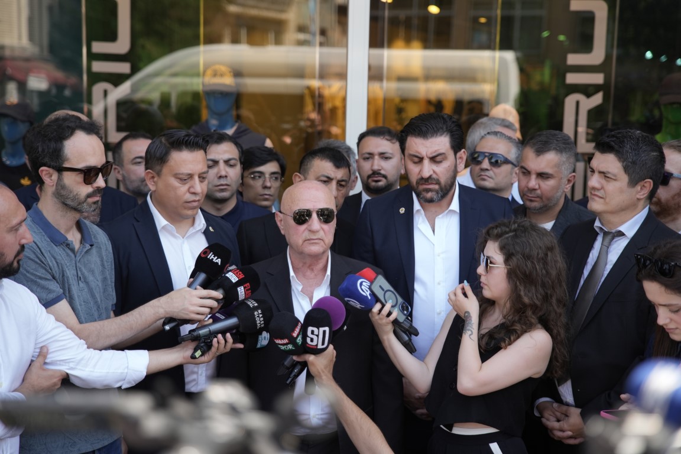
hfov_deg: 32.9
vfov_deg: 22.3
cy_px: 227
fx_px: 1154
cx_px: 340
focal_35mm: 61
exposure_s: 1/640
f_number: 2.8
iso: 250
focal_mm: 61
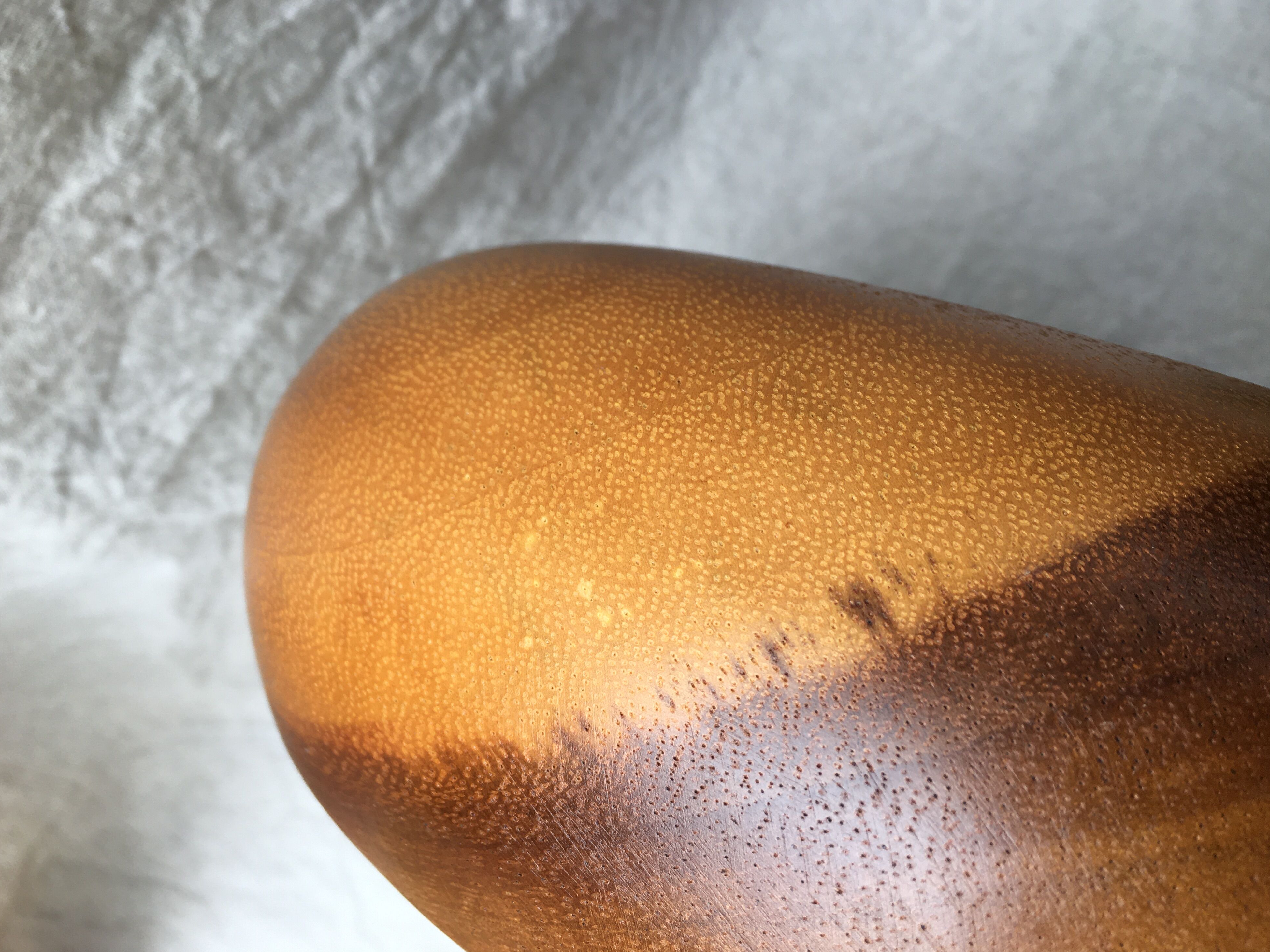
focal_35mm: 30
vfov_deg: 46.8
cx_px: 628
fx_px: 1101
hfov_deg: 60.0
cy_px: 471
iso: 25
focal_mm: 4.15
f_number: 2.2
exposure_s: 1/60
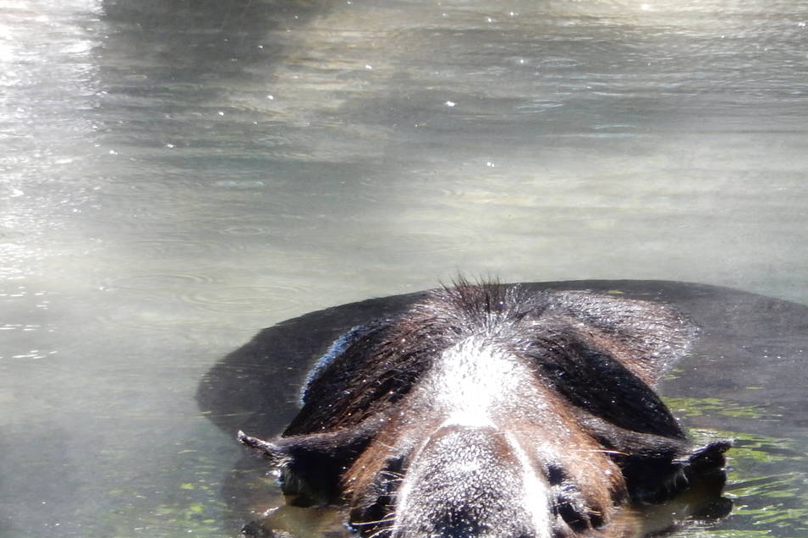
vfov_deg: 1.5
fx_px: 20102
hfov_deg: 2.3
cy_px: 343
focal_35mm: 896
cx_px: 583
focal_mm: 92.3
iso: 400
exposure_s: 1/160
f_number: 6.3
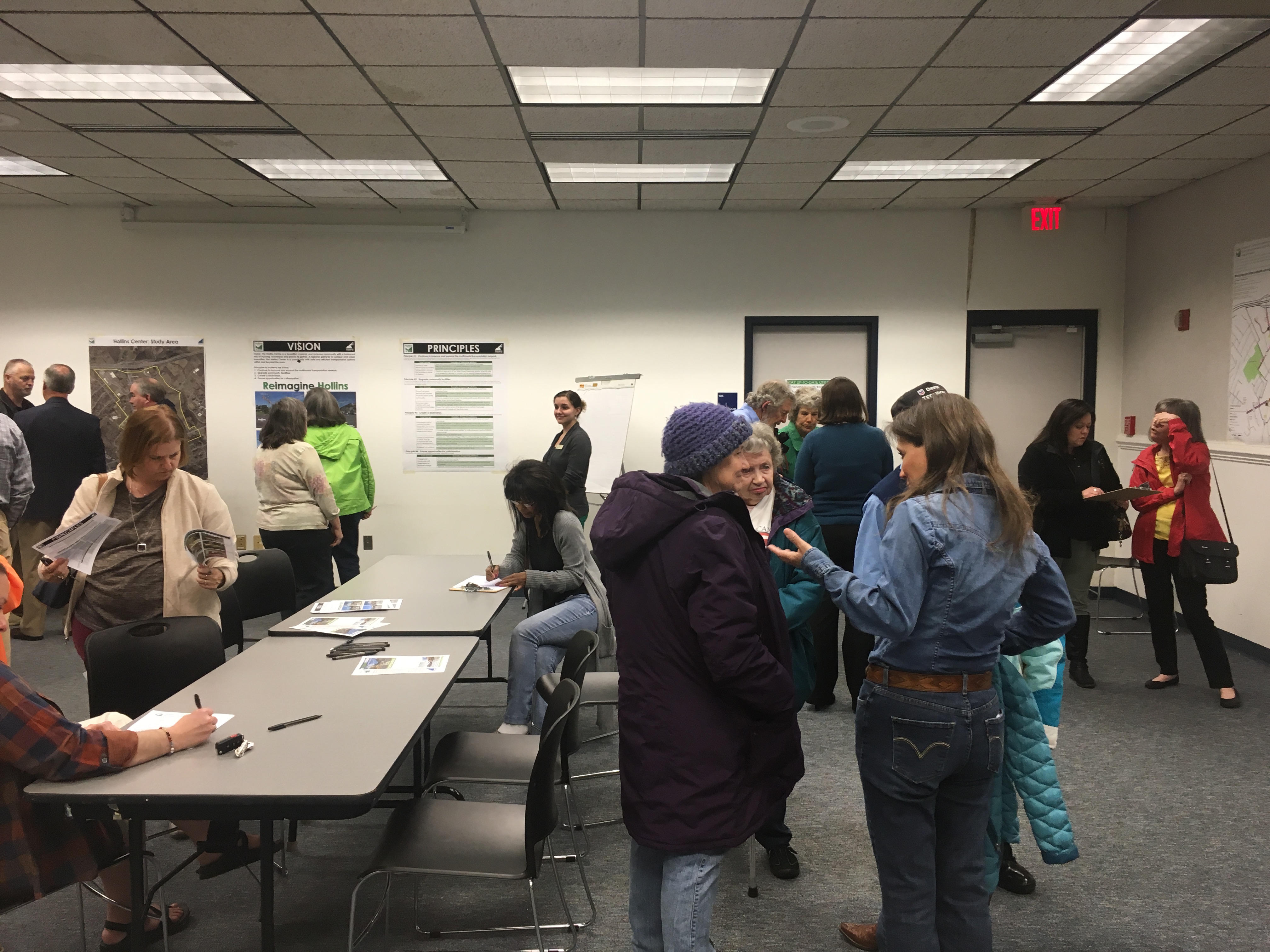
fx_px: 1064
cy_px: 476
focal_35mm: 29
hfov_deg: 61.7
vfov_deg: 48.2
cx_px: 635
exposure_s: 1/30
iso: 64
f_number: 2.2
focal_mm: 4.15
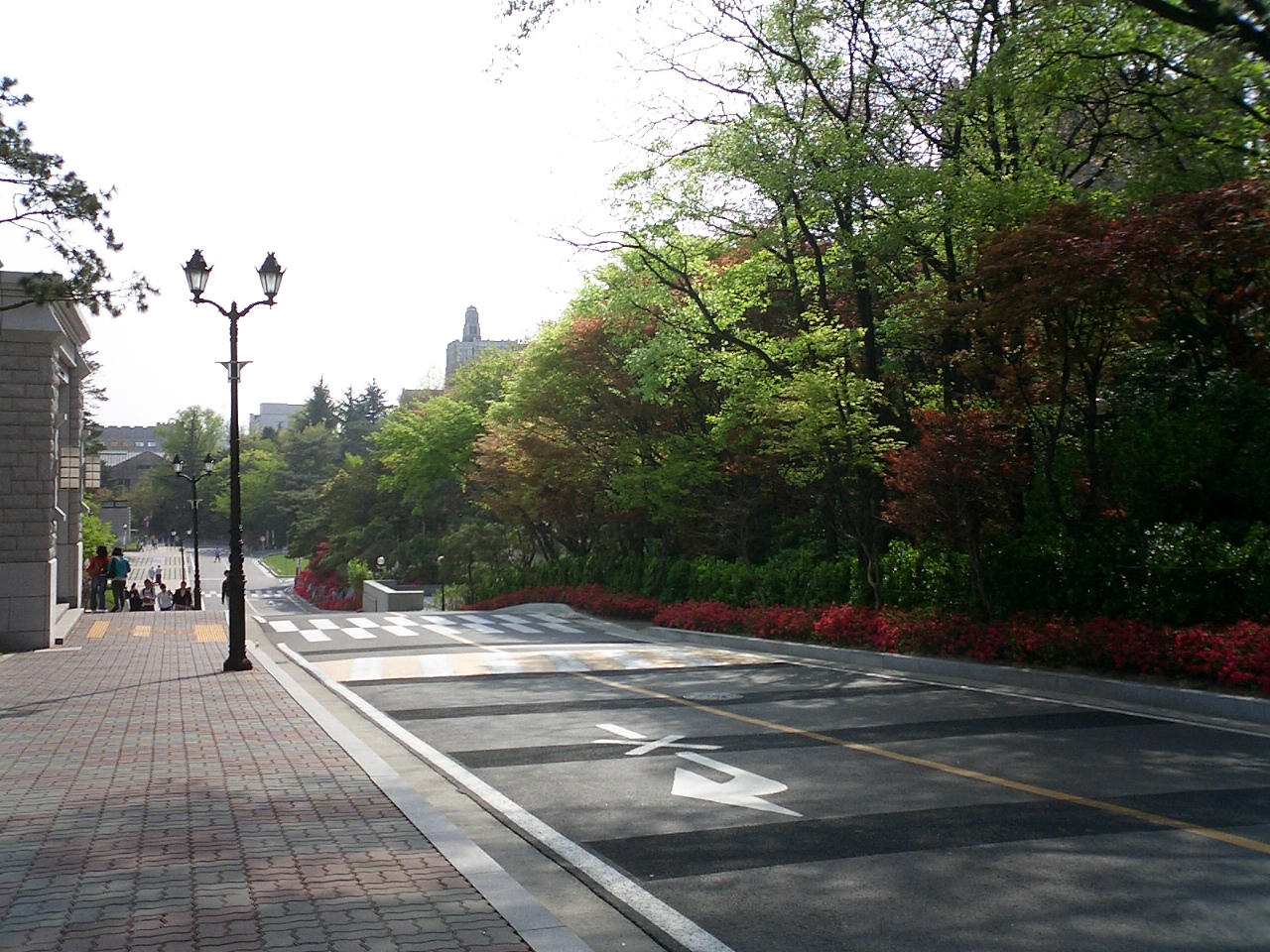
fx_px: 1357
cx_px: 635
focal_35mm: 37
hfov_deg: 50.1
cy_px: 476
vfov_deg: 38.7
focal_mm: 5.6
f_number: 3.5
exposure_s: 1/640
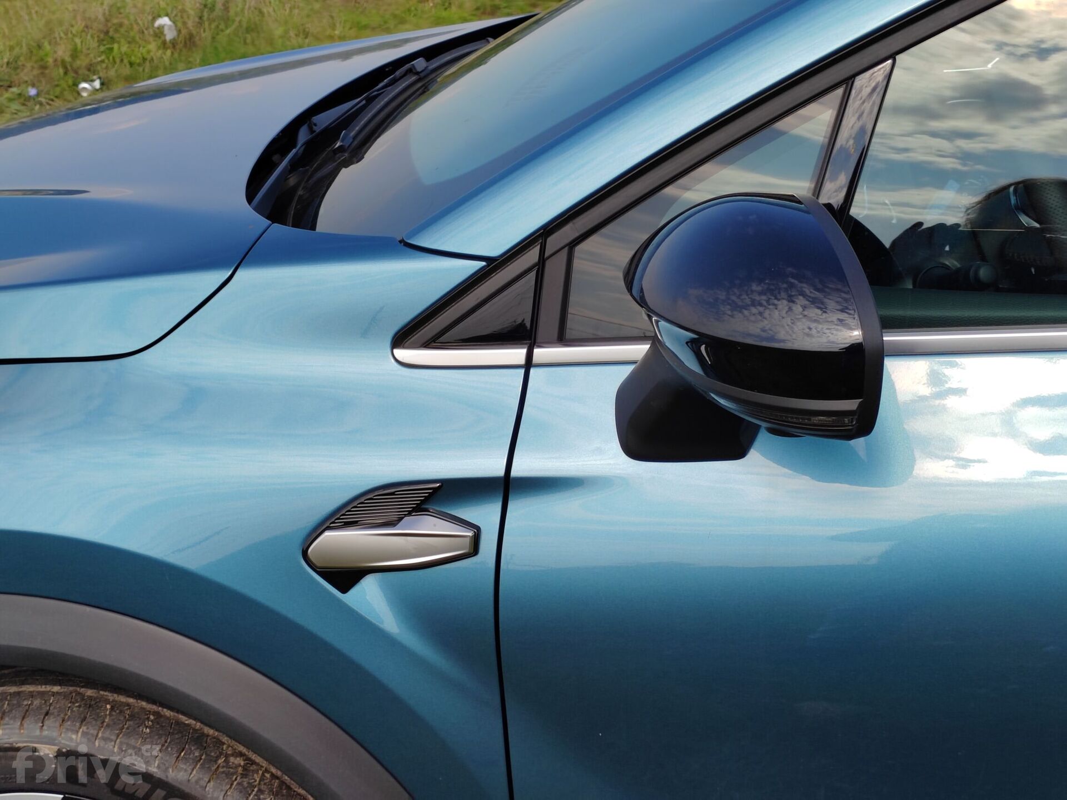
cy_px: 400
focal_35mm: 54
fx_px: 1664
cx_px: 534
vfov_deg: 27.0
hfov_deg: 35.5
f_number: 1.9
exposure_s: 1/1400
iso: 100
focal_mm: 5.52
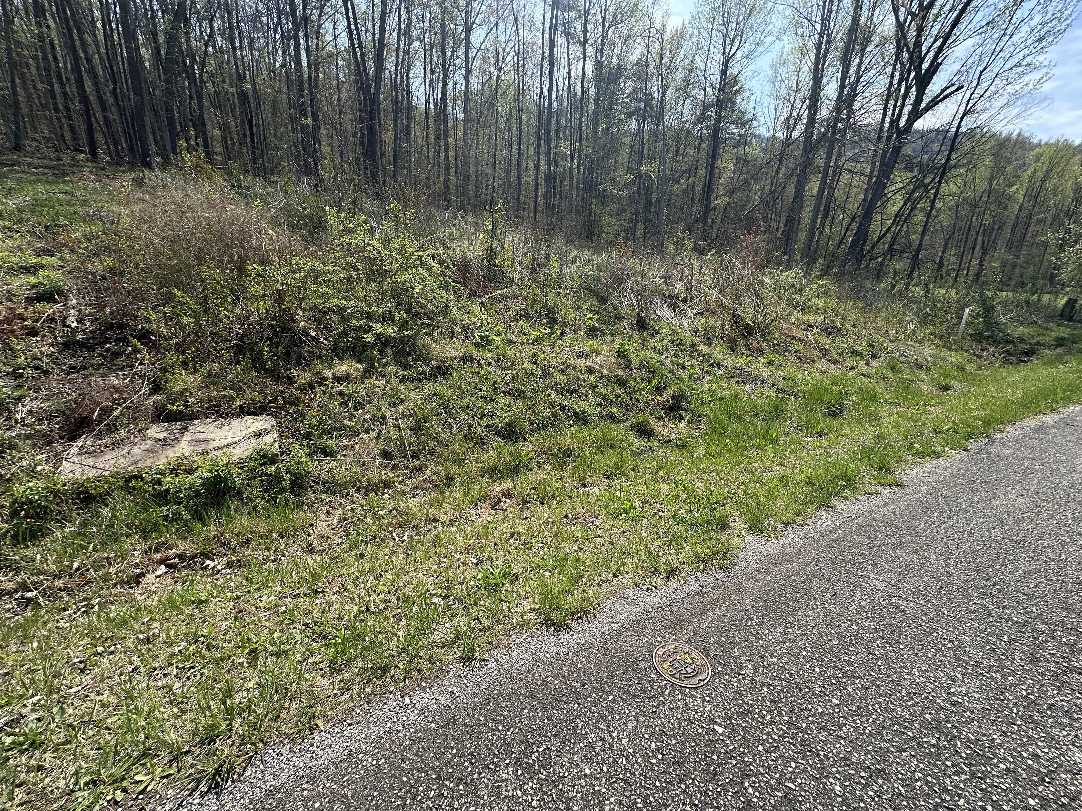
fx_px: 438
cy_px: 406
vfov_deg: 85.7
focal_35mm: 14
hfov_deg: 102.1
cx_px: 541
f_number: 2.2
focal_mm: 2.22
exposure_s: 1/1159
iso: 40
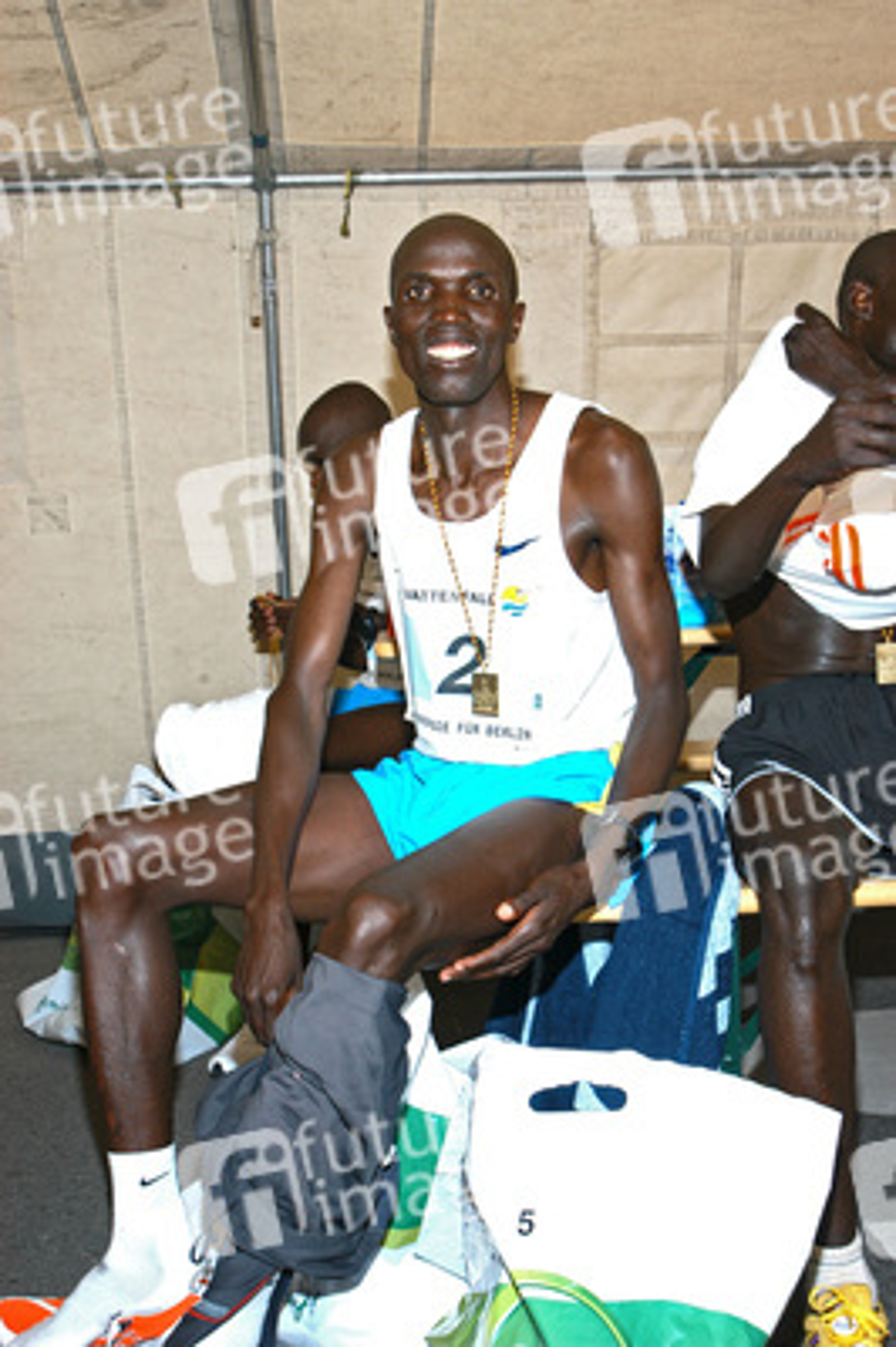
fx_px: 1683
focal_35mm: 45
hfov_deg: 29.8
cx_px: 448
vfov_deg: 43.6
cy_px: 674
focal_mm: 30
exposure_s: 1/160
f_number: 7.1
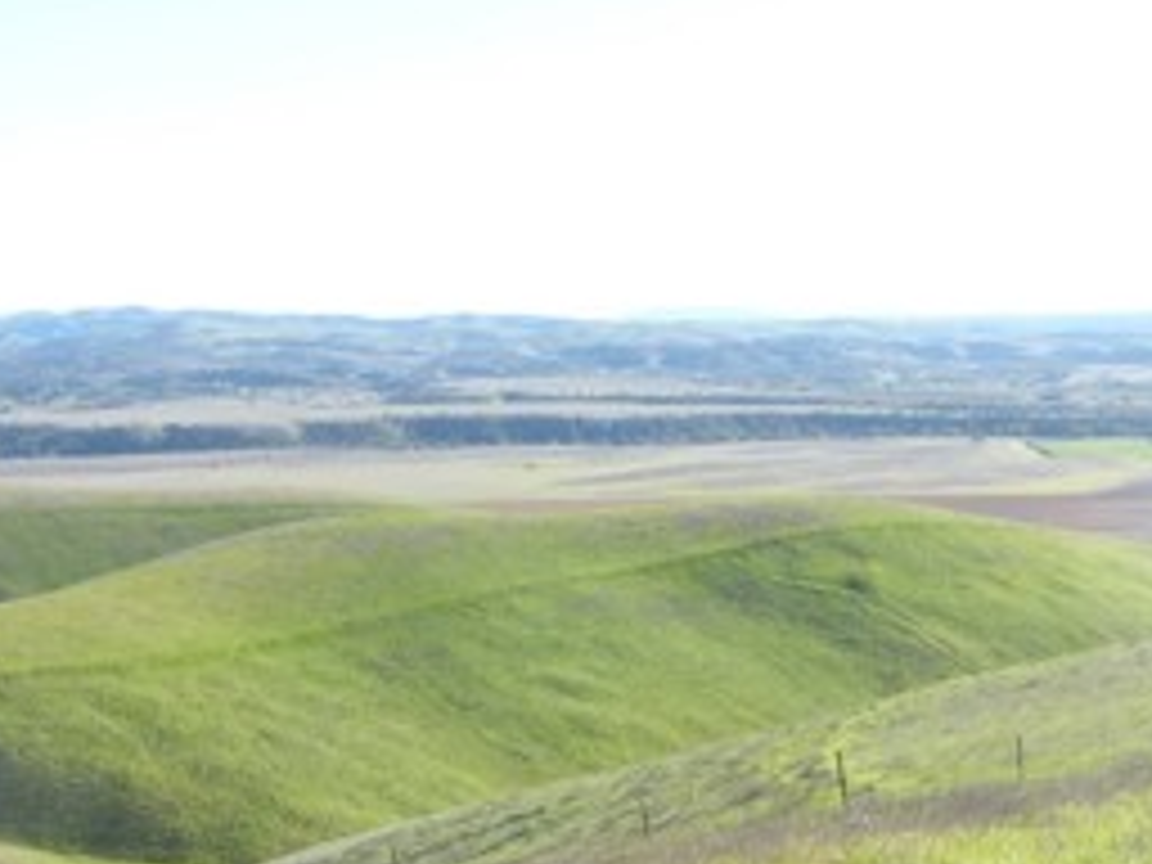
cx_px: 1098
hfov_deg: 30.4
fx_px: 1997
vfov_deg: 23.7
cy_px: 801
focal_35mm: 60
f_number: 4
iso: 100
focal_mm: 4.3
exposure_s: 1/250
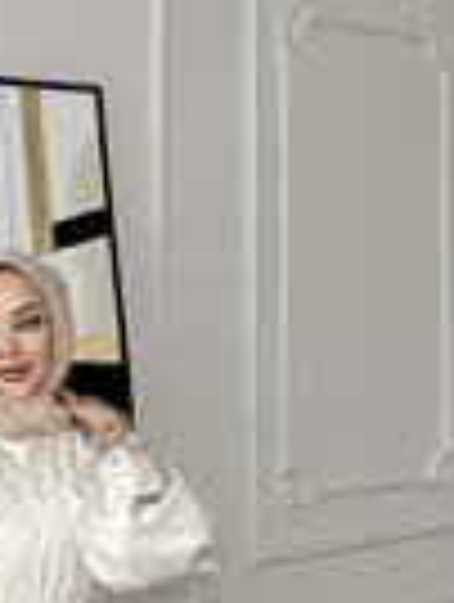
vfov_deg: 24.4
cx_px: -18
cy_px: 677
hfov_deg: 19.3
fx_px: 1290
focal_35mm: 74
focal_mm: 6.86
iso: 64
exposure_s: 1/156
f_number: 1.78
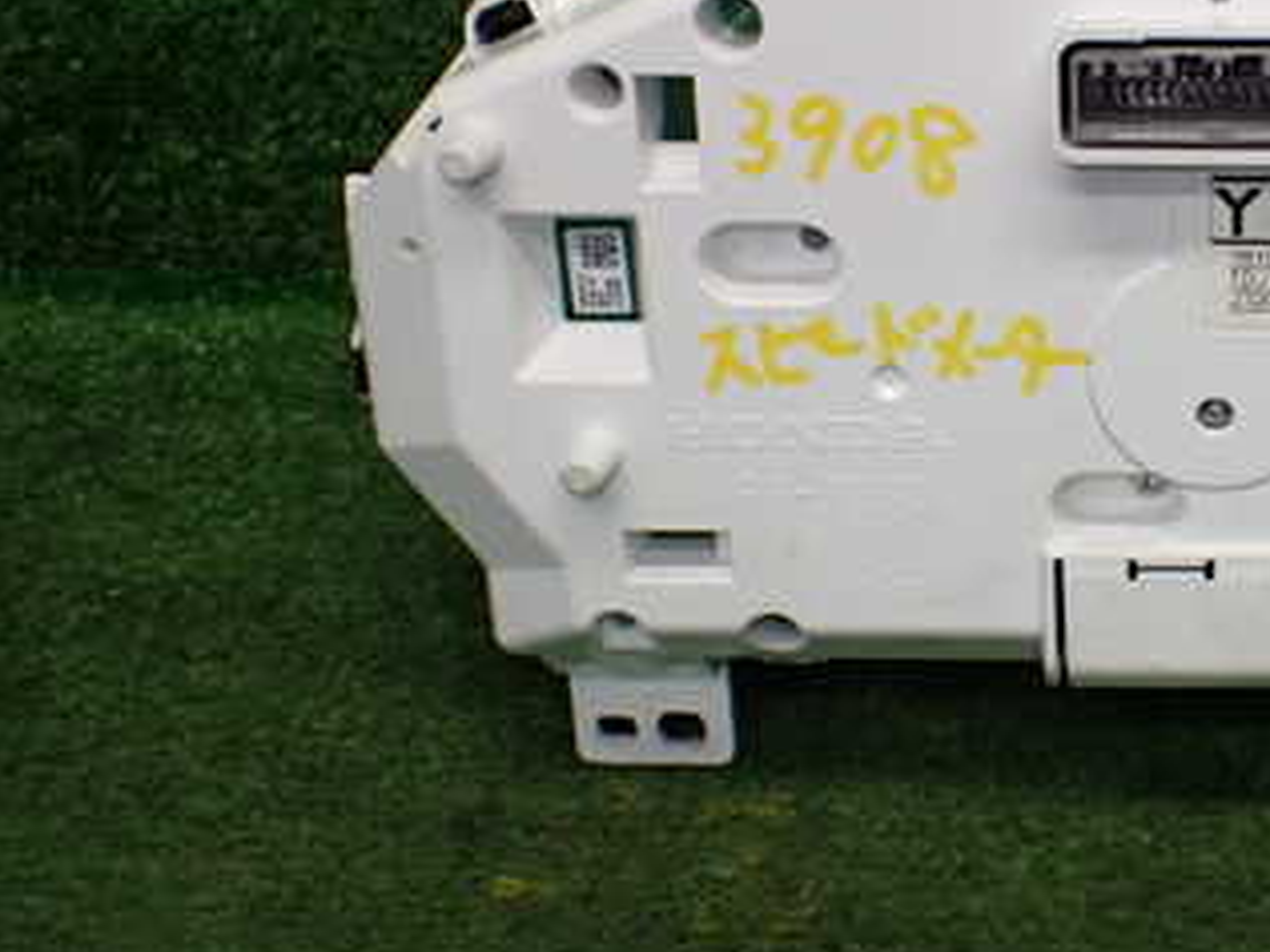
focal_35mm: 57
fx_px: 2091
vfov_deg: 25.4
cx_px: 1198
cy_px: 273
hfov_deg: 31.8
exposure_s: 1/125
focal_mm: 5.4
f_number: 2.3
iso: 200
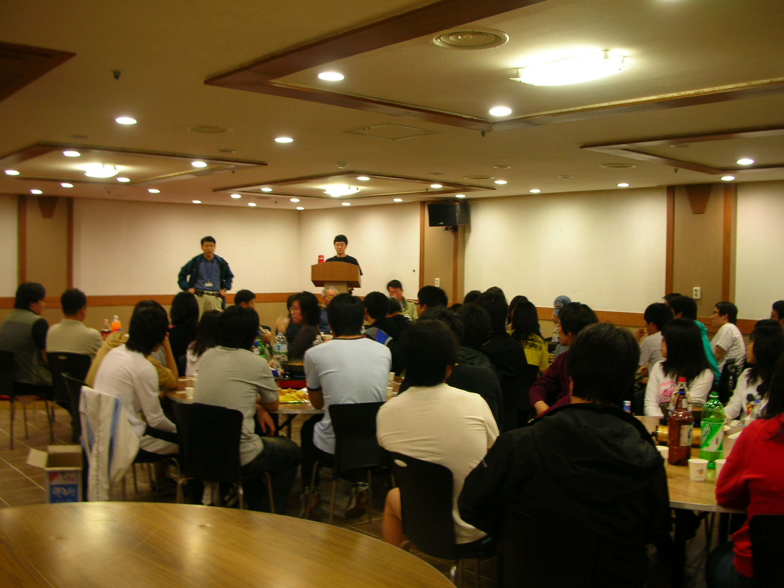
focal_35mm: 35
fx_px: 793
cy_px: 294
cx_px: 392
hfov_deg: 52.6
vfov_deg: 40.7
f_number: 3
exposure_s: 1/5.8
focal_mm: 5.8
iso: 50
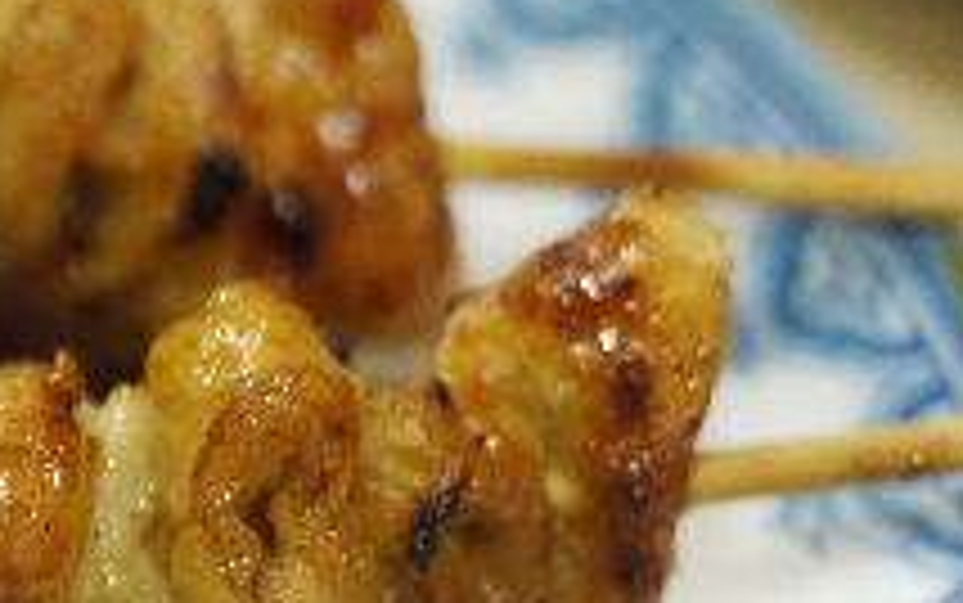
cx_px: -252
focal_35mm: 119
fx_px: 3125
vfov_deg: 11.0
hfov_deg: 16.6
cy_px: 482
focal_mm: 20
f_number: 1.7
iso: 400
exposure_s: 1/30
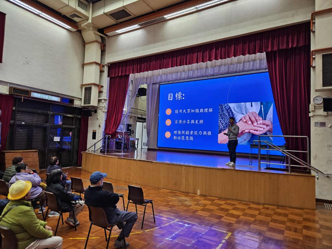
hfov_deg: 73.9
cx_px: 166
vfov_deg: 58.9
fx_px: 221
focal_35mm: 23
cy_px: 124
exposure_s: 1/100
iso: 160
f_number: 1.8
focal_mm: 5.4
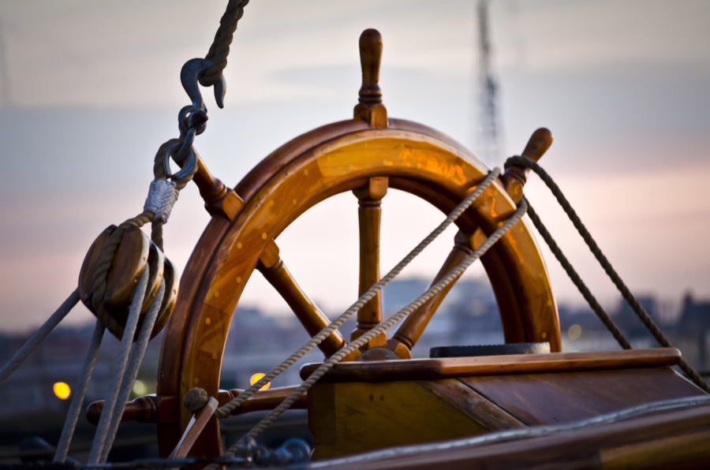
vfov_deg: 6.3
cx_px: 355
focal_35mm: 218
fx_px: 4280
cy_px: 235
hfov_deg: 9.5
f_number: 5
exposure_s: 1/30
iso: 1800
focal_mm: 145
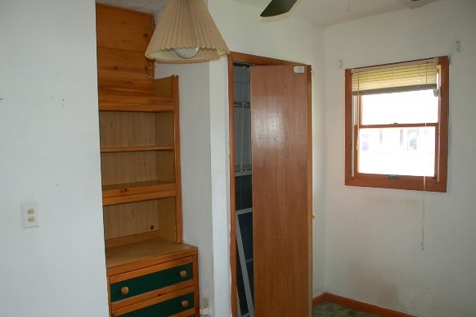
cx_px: 231
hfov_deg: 57.3
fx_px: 436
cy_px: 173
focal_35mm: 33
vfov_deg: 39.9
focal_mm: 20
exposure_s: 1/60
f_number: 3.8
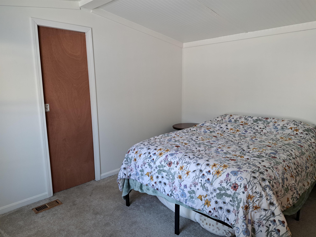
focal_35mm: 24
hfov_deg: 71.6
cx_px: 158
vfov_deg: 56.8
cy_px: 118
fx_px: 219
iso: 160
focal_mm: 5.23
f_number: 1.8
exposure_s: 1/60
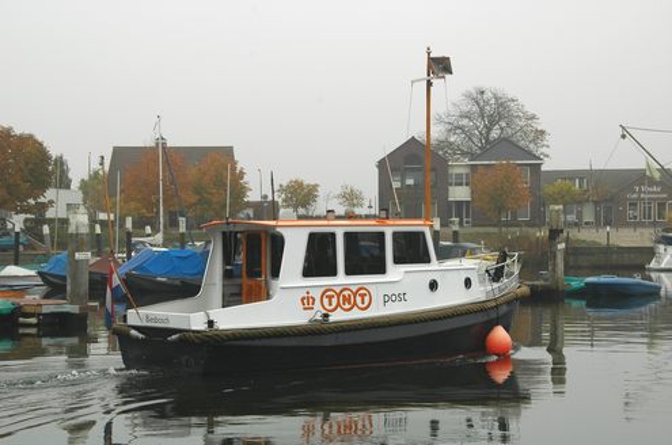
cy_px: 222
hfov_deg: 29.3
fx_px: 1286
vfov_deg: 19.7
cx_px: 336
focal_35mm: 69
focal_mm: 46
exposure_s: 1/125
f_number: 9
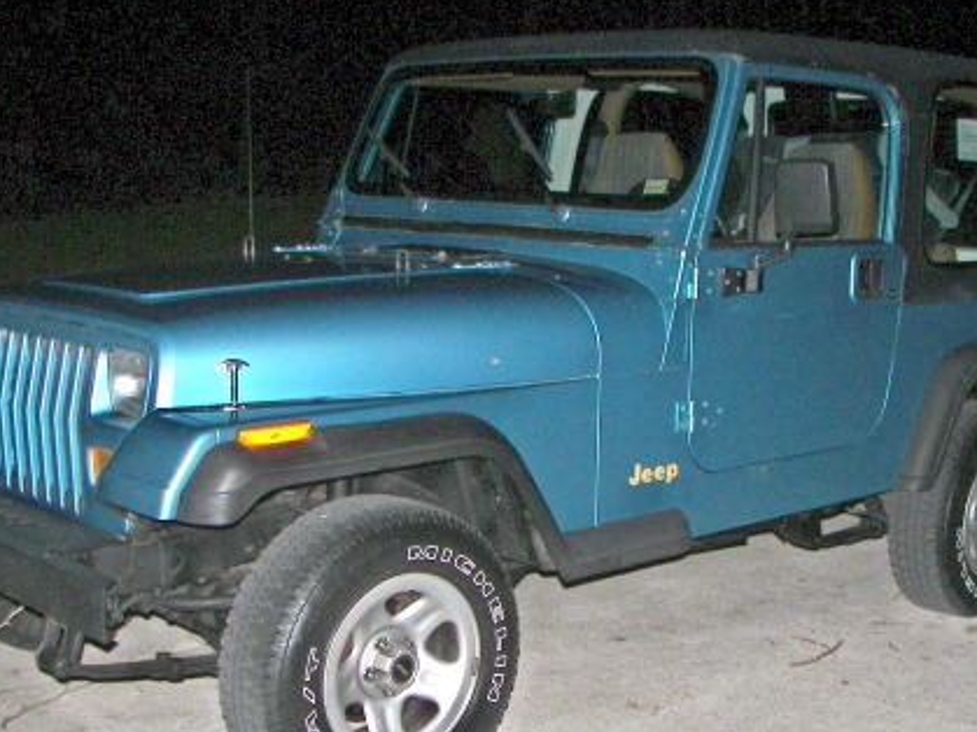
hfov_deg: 34.9
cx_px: 550
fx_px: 1552
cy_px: 417
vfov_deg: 26.5
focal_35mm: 55
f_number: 2.8
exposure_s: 1/30
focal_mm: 6
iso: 125
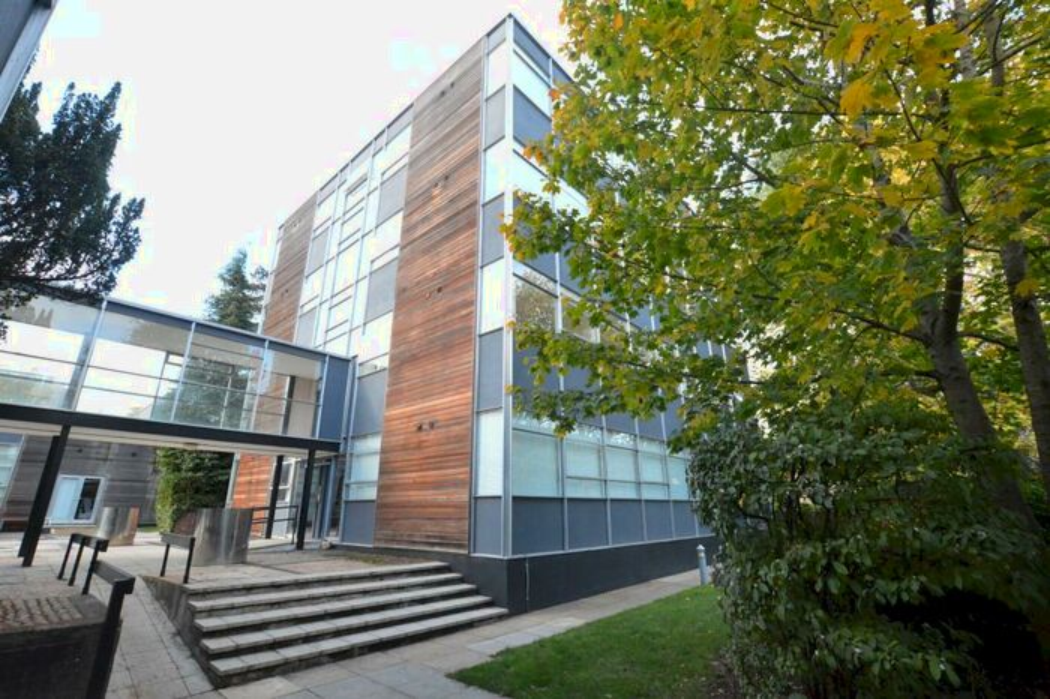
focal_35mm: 15
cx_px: 525
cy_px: 350
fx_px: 437
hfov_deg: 100.4
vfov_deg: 77.3
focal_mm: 10
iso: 3200
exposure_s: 1/320
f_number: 9
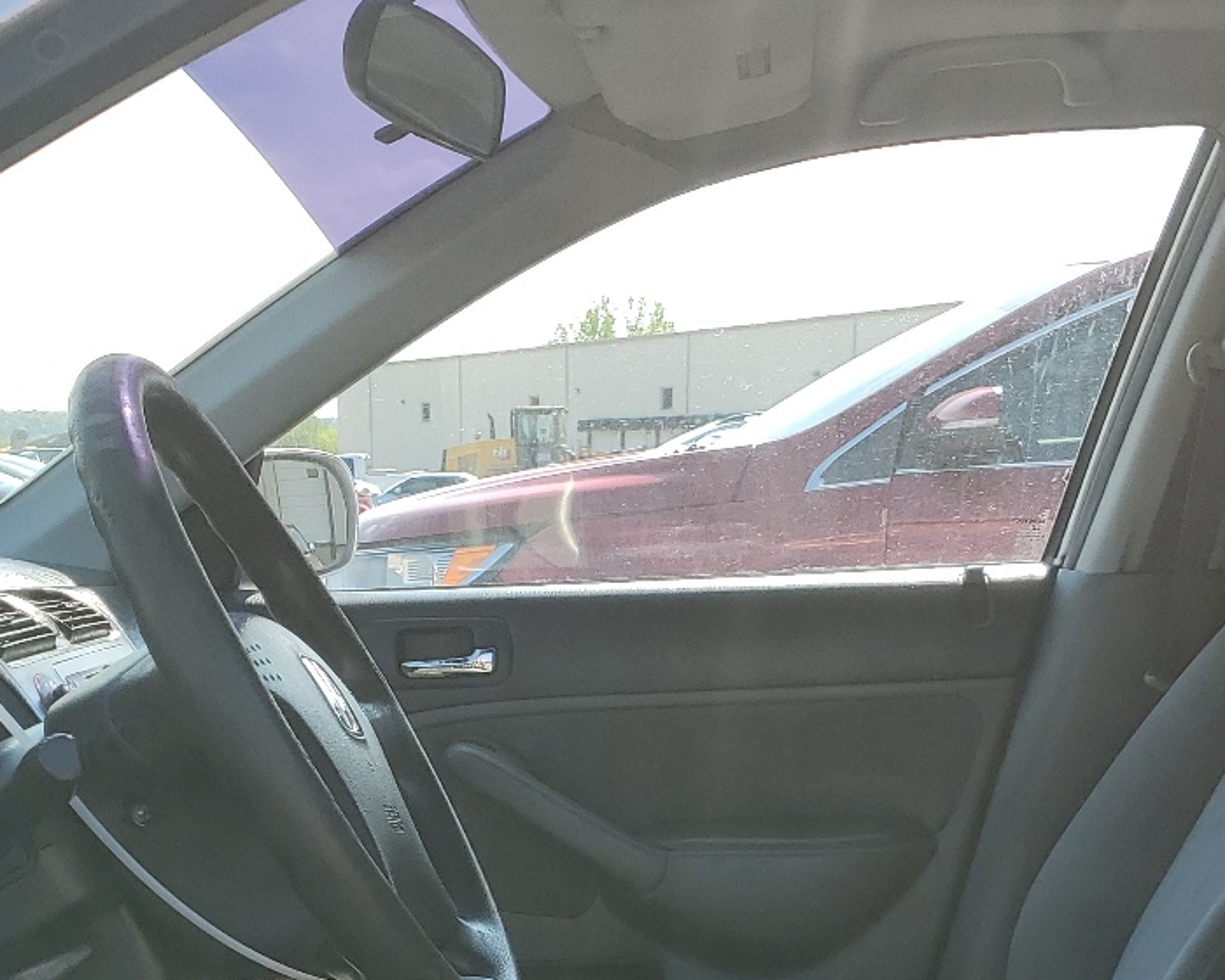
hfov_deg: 32.4
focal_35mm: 58
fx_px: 2103
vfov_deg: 24.7
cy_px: 1045
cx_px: 695
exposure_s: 1/1250
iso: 50
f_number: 1.5
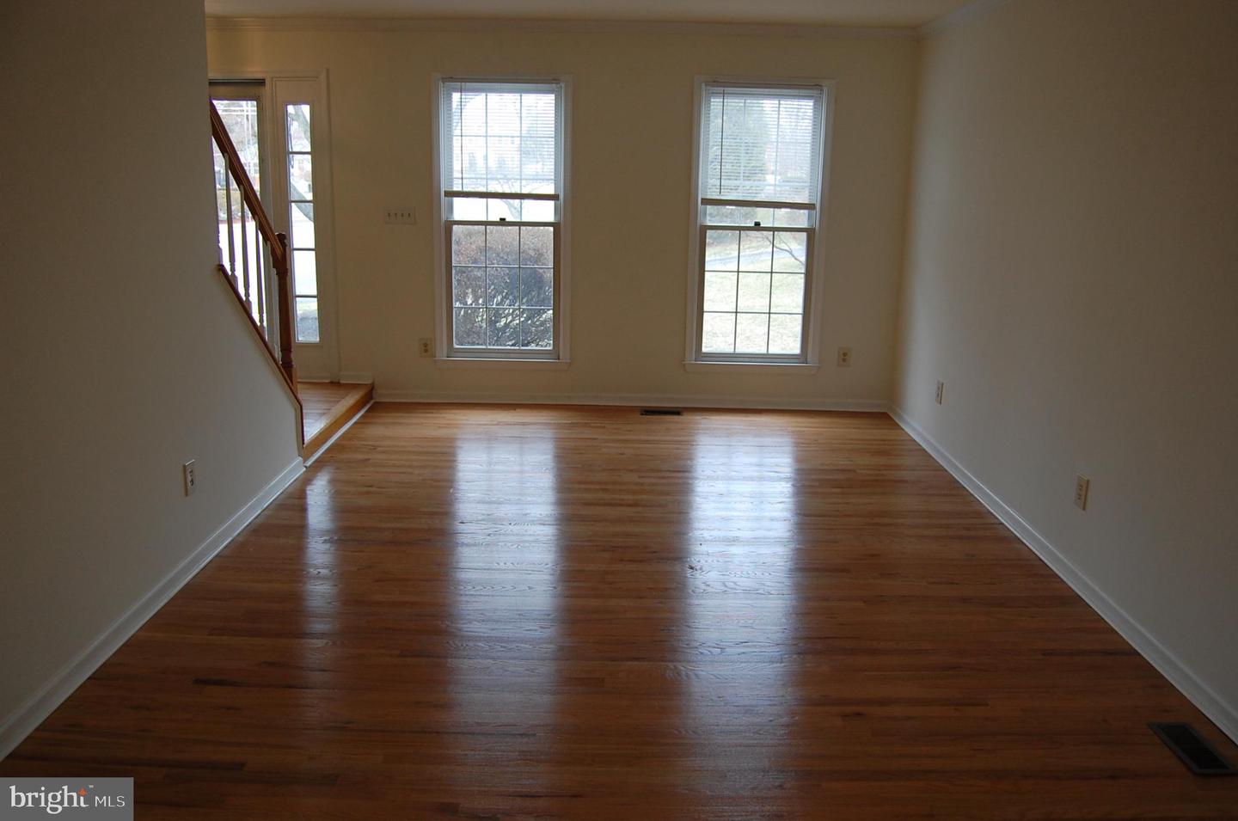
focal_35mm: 27
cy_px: 410
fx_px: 927
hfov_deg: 67.5
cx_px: 619
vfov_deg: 47.8
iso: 400
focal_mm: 18
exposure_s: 1/100
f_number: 5
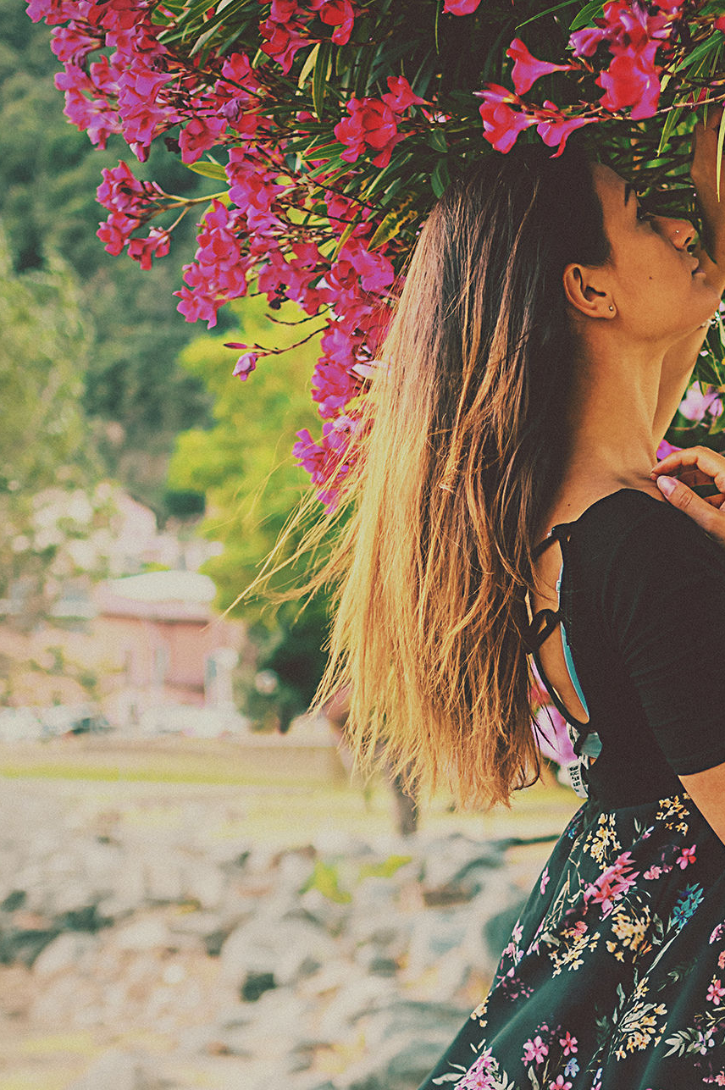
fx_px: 2935
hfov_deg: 14.0
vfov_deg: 20.7
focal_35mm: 97
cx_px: 630
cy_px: 907
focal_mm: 35
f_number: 2.4
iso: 100
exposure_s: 1/160
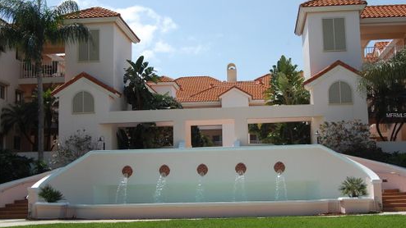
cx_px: 204
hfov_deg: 38.5
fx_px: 581
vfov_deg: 22.2
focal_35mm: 54
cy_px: 116
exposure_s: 1/400
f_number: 10
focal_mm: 34
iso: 200
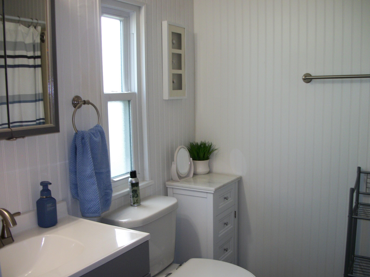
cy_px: 150
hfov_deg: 52.6
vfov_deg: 40.7
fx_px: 374
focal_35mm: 35
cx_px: 194
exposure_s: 1/30
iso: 80
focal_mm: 5.7
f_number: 2.9
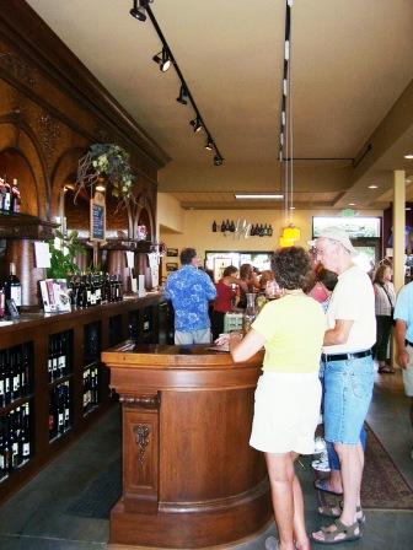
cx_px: 206
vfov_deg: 54.0
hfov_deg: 41.8
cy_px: 275
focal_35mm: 34
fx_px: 541
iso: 80
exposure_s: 1/60
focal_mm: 5.6
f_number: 2.7
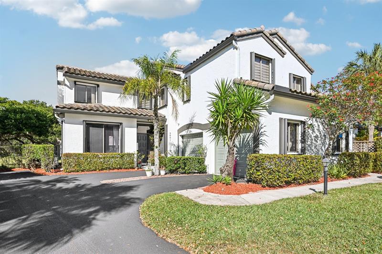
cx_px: 191
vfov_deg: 65.9
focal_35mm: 18
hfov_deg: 88.4
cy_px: 127
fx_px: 196
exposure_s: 1/5000
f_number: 8
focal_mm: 18.5
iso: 1250
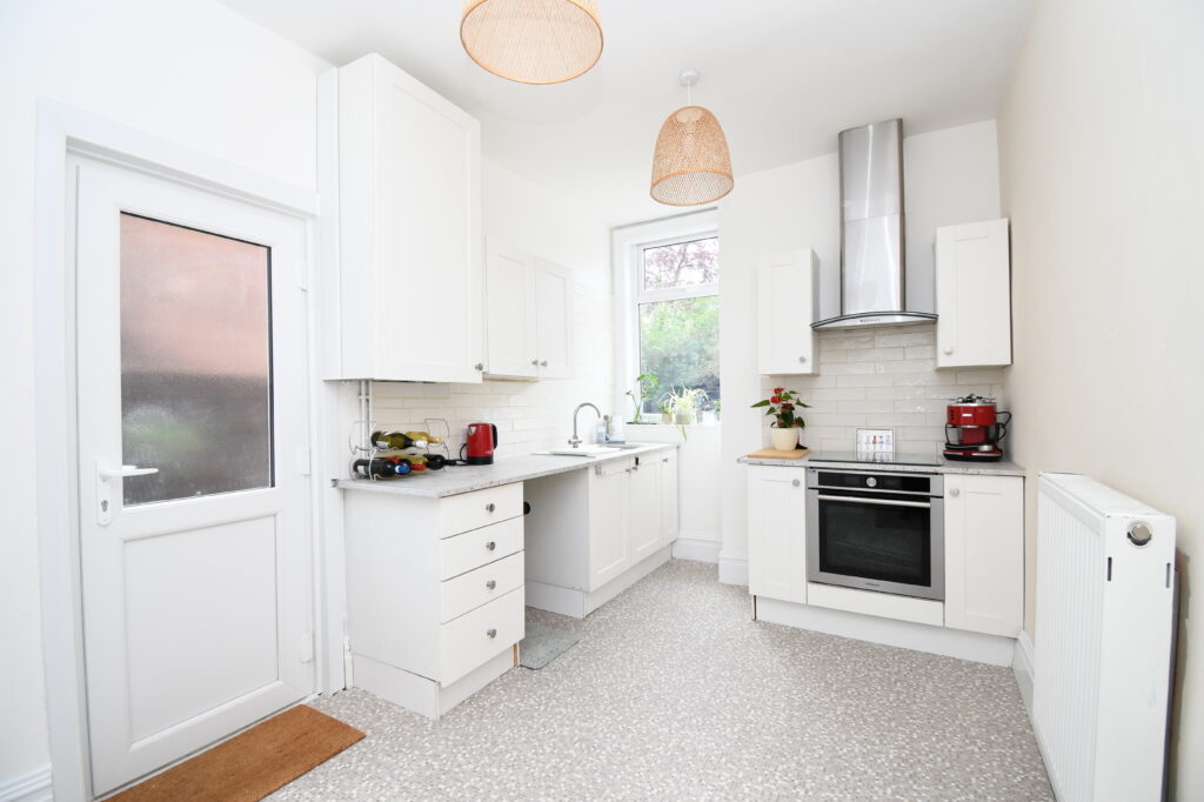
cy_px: 401
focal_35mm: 15
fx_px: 501
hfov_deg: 100.4
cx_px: 602
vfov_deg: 77.3
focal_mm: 10
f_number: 5.6
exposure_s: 1/125
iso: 560
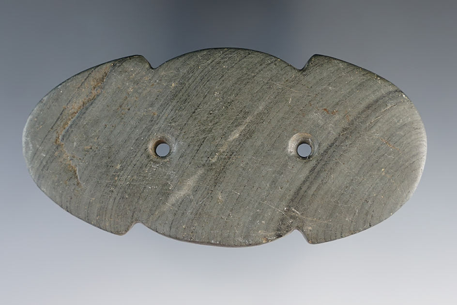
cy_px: 152
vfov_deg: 26.4
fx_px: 649
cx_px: 228
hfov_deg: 38.8
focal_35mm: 51
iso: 800
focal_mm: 51.1
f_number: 7.1
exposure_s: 1/125
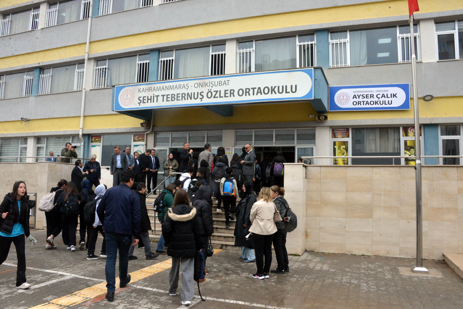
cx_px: 232
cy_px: 154
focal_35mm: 28
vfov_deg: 46.4
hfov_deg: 65.5
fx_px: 360
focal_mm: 28
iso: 5000
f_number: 18
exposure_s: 1/1000
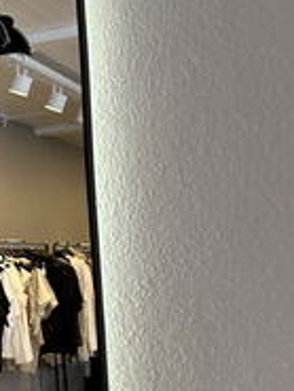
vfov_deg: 26.0
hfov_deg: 18.1
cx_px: -110
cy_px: 183
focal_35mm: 75
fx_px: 848
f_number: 1.5
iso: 50
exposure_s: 1/121
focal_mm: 5.7
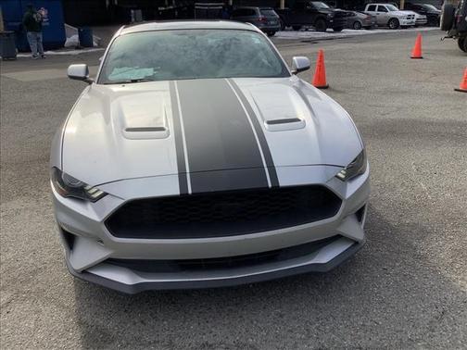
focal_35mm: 31
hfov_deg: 58.4
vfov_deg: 45.4
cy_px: 175
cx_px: 234
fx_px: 418
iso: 25
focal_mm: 3.3
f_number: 2.4
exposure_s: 1/1538
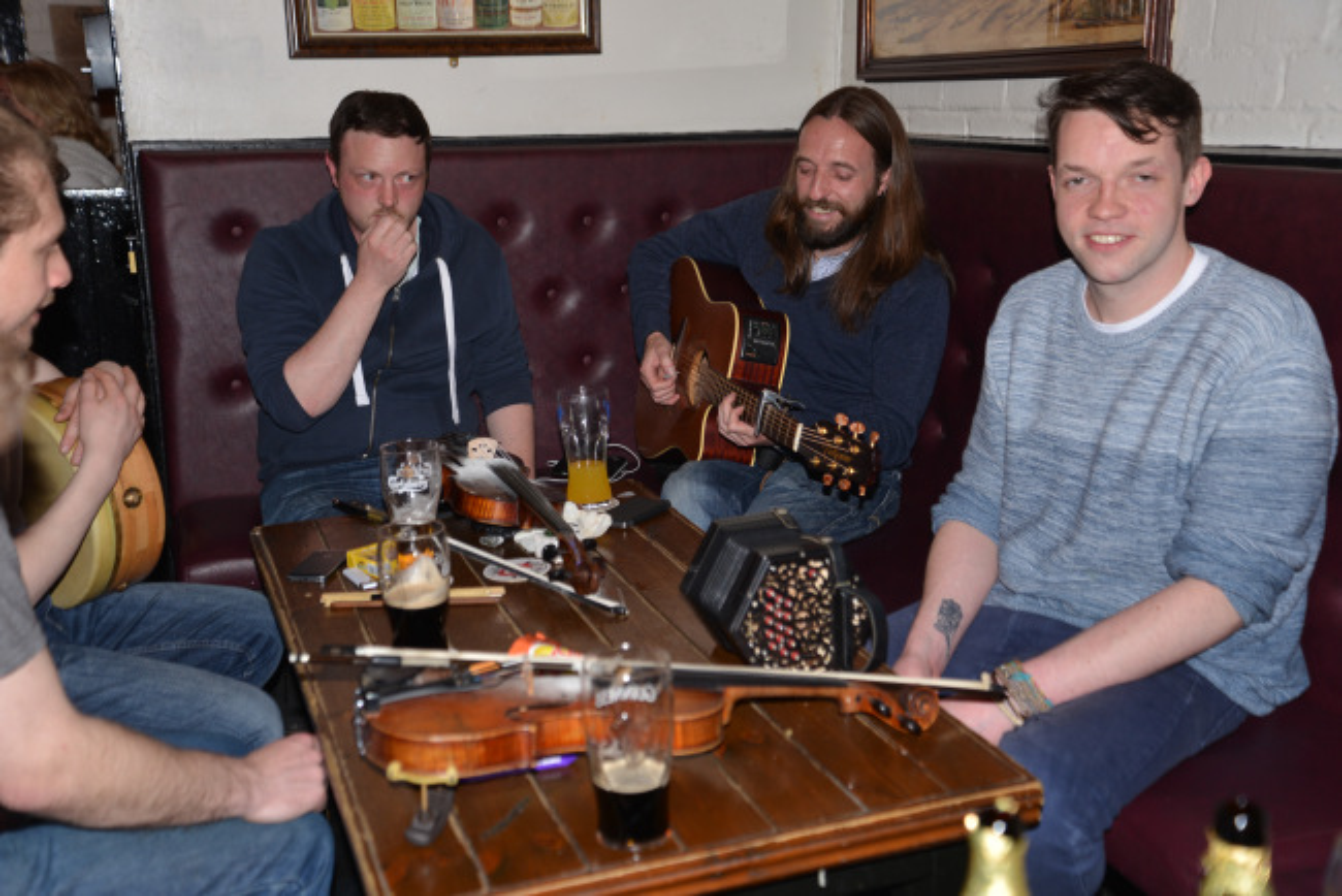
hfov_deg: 44.5
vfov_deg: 30.5
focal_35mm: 44
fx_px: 1641
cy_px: 448
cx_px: 671
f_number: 4.2
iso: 250
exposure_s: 1/60
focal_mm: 44
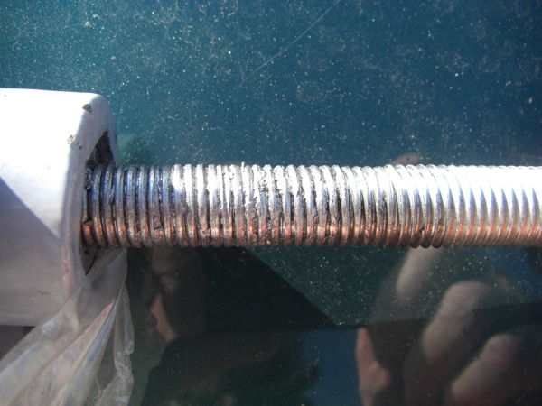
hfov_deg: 49.0
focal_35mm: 38
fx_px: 595
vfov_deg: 37.7
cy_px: 203
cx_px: 271
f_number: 3.4
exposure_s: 1/125
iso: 64
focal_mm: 6.3
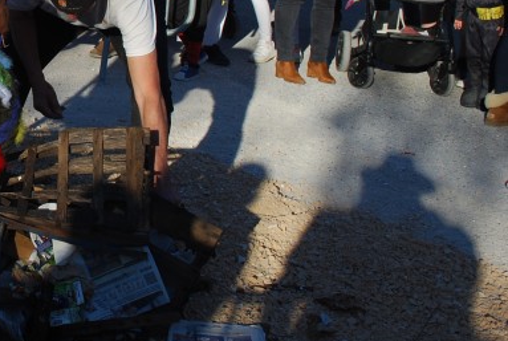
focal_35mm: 91
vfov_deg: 14.8
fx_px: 1287
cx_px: -78
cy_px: -16
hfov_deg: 21.0
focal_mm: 26
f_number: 7.1
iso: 100
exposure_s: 1/200
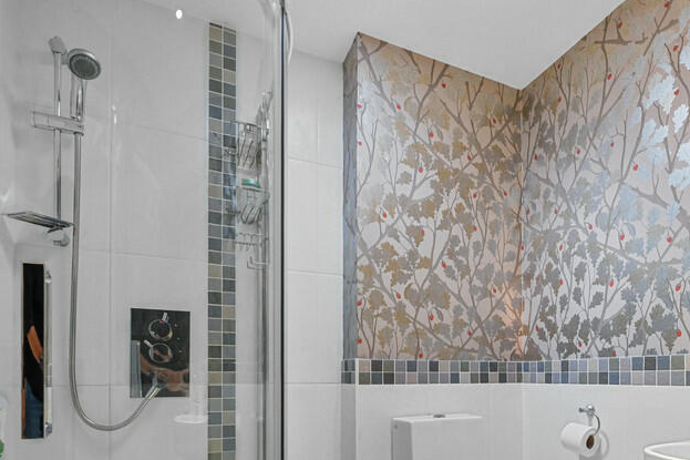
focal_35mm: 23
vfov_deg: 52.0
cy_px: 361
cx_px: 433
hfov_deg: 74.7
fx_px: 441
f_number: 8
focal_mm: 14
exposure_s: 1/5
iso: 2000
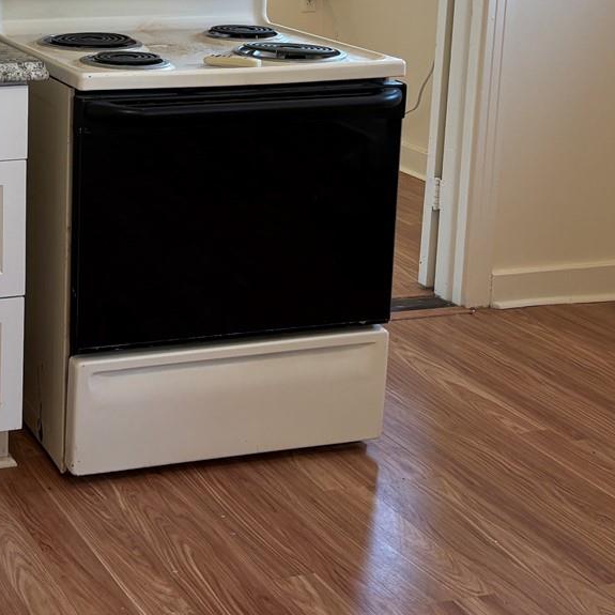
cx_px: -112
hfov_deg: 24.5
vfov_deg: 25.6
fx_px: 1286
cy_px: 7
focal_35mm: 64
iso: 80
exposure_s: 1/60
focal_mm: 5.96
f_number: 1.6
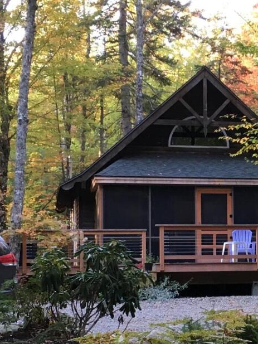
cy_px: 223
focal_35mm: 94
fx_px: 934
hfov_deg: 15.0
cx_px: 332
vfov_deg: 20.8
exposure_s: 1/30
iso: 64
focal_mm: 4.15
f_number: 2.2
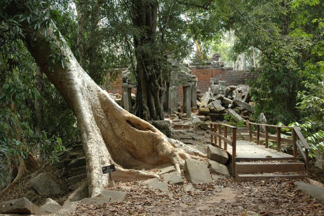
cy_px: 108
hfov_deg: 42.3
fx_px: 418
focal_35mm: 46
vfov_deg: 28.9
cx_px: 162
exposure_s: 1/100
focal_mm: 31
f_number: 5
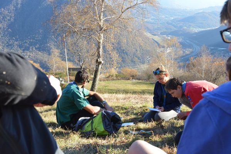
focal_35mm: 38
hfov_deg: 50.7
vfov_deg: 35.0
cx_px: 116
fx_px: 244
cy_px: 77
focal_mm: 38
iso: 2000
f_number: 11
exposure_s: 1/500
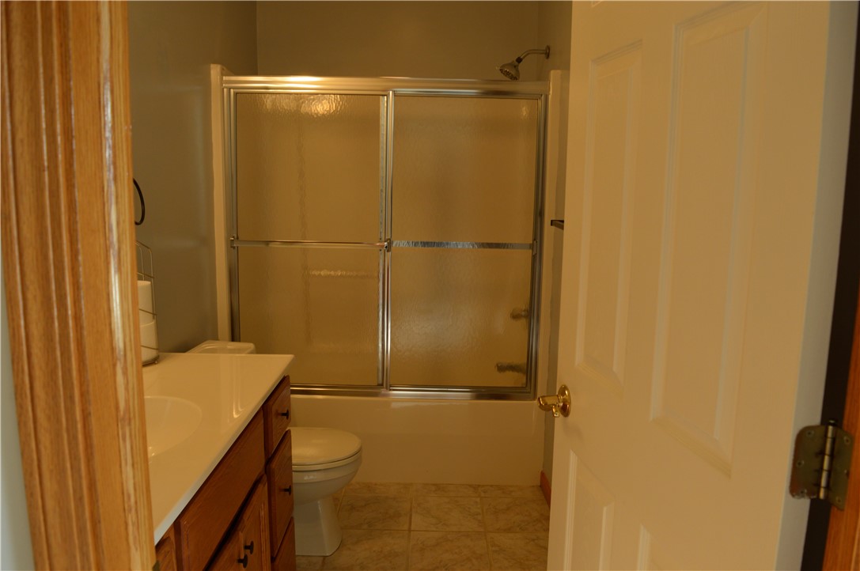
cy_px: 286
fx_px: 644
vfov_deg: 47.8
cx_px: 430
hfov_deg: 67.4
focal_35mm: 27
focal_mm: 18
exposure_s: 1/60
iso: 400
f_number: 6.3
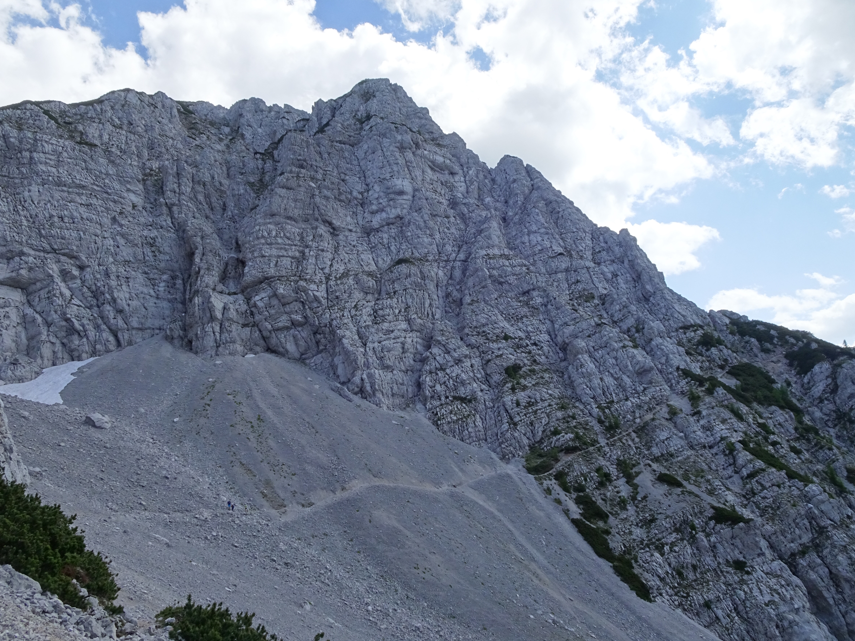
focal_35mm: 25
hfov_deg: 69.4
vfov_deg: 54.9
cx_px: 431
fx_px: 617
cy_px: 324
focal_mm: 4.1
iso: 80
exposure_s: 1/400
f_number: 3.5
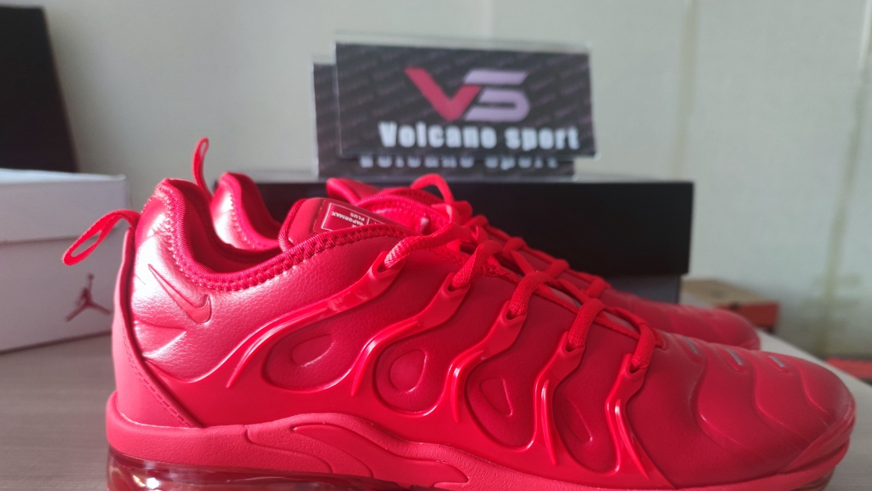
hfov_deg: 64.1
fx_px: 694
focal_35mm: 30
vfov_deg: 38.0
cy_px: 366
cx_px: 481
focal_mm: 6.72
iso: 372
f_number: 1.69
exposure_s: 1/59
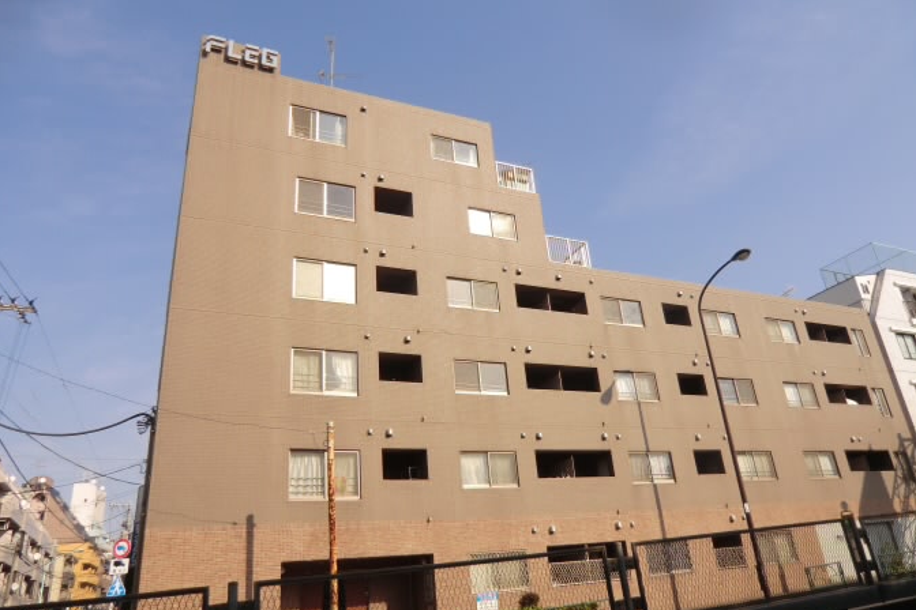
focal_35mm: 26
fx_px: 662
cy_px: 289
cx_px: 474
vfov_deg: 49.5
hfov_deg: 69.4
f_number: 3.2
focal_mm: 4.3
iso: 64
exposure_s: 1/1000
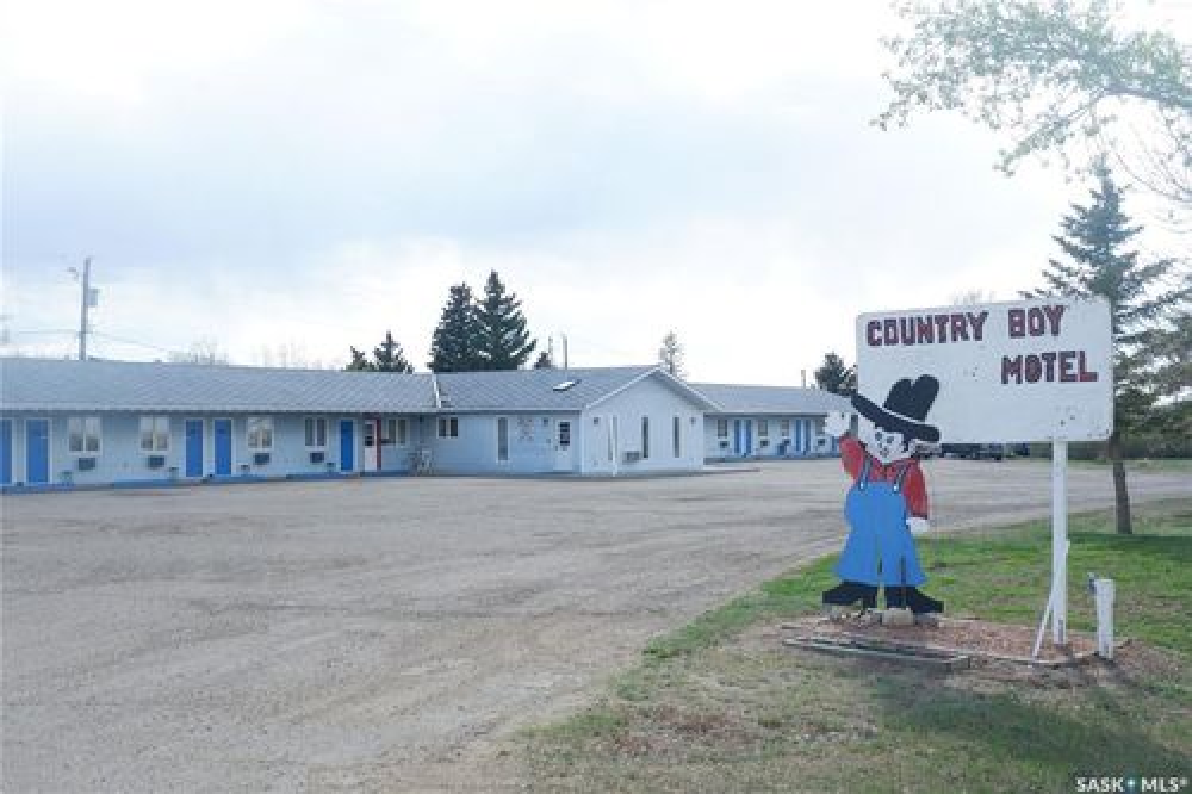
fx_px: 1291
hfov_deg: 49.6
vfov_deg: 34.2
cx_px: 596
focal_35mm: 39
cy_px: 397
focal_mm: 26.9
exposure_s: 1/680
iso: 200
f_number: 4.5
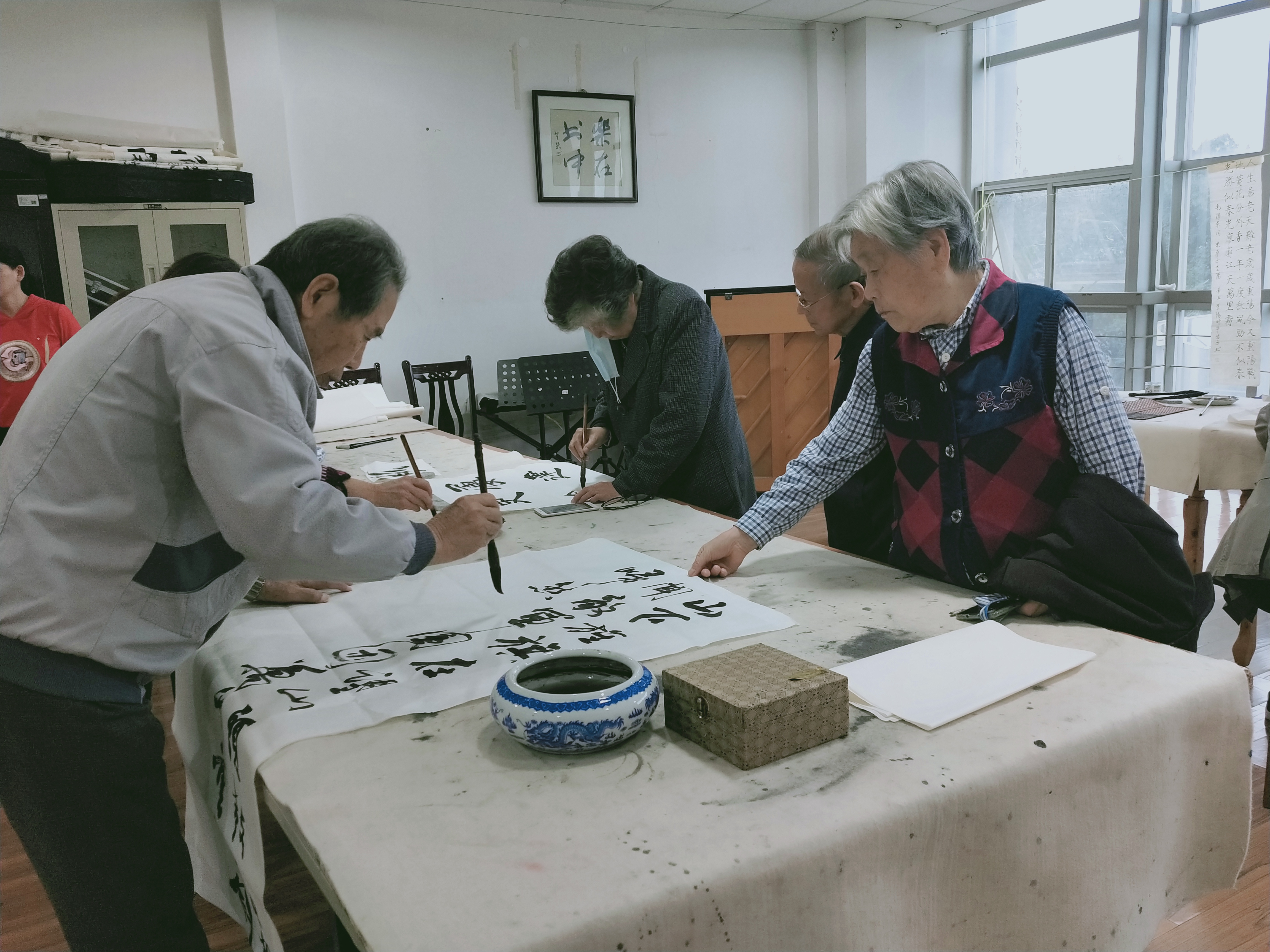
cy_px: 476
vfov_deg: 58.9
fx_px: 844
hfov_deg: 73.9
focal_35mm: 23
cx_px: 635
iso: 135
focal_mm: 3.99
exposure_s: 1/50
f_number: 1.7
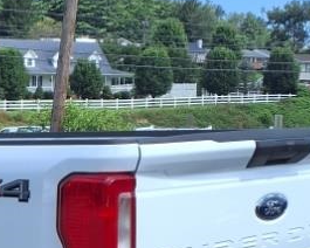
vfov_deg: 14.9
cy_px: 244
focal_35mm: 102
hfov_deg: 17.7
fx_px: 936
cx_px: -89
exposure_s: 1/1667
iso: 40
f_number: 1.9
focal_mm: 3.58
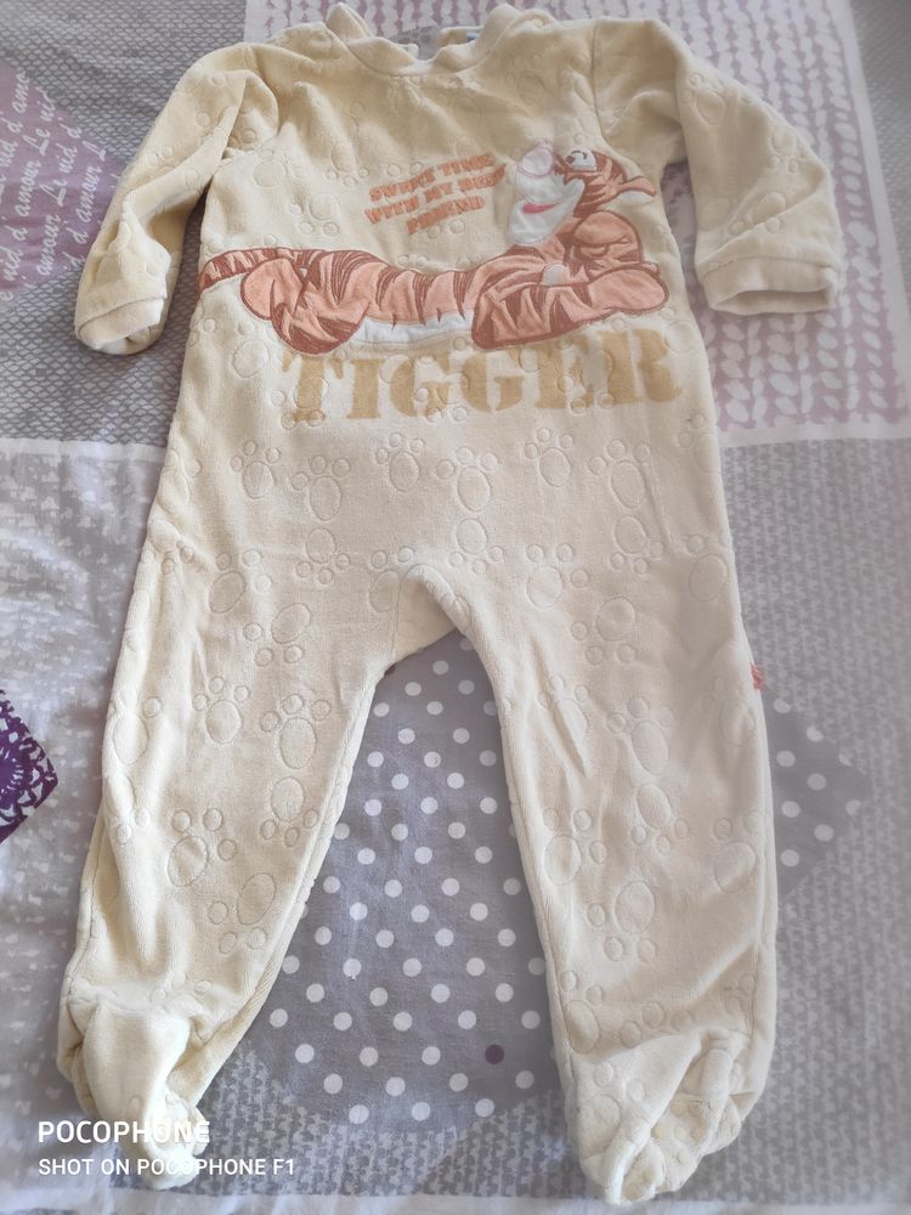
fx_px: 702
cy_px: 608
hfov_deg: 66.0
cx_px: 456
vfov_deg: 81.7
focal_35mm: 20
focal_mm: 3.94
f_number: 1.9
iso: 847
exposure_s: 1/100
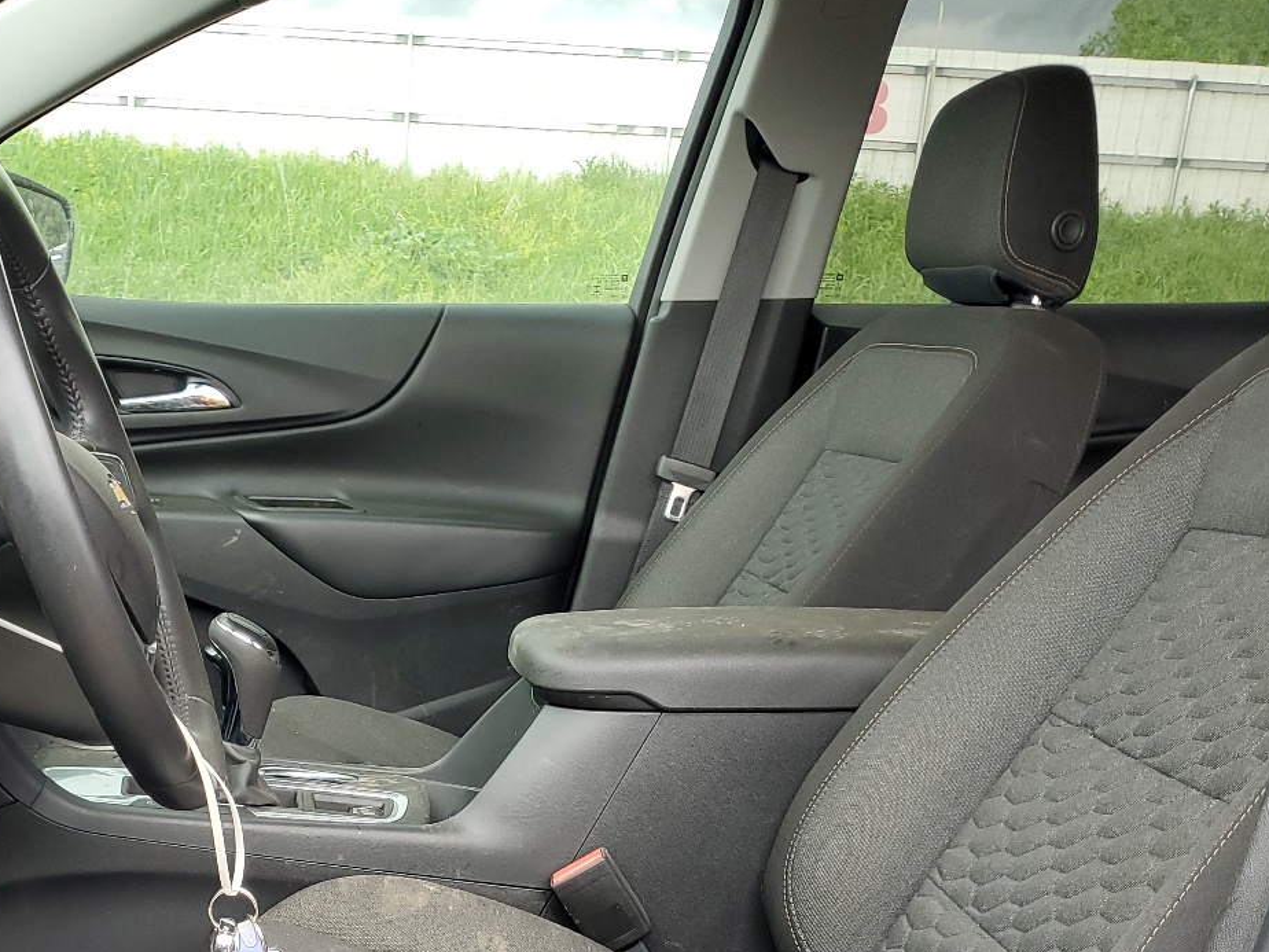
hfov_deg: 41.3
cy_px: 815
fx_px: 1650
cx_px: 375
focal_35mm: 45
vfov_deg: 31.0
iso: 59
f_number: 1.5
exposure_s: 1/120
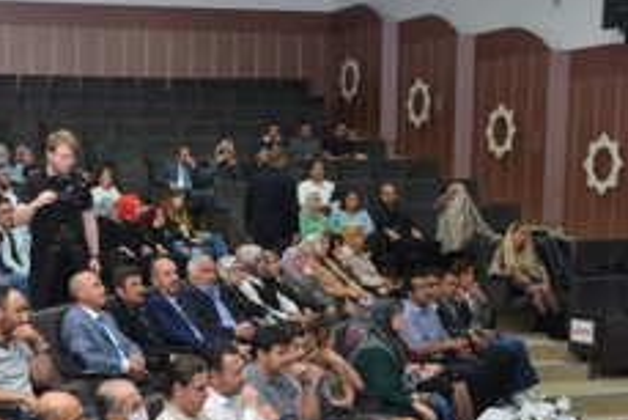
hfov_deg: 26.6
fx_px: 1274
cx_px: 49
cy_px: 292
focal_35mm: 73
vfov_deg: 18.6
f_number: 8
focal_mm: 38
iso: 1600
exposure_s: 1/60
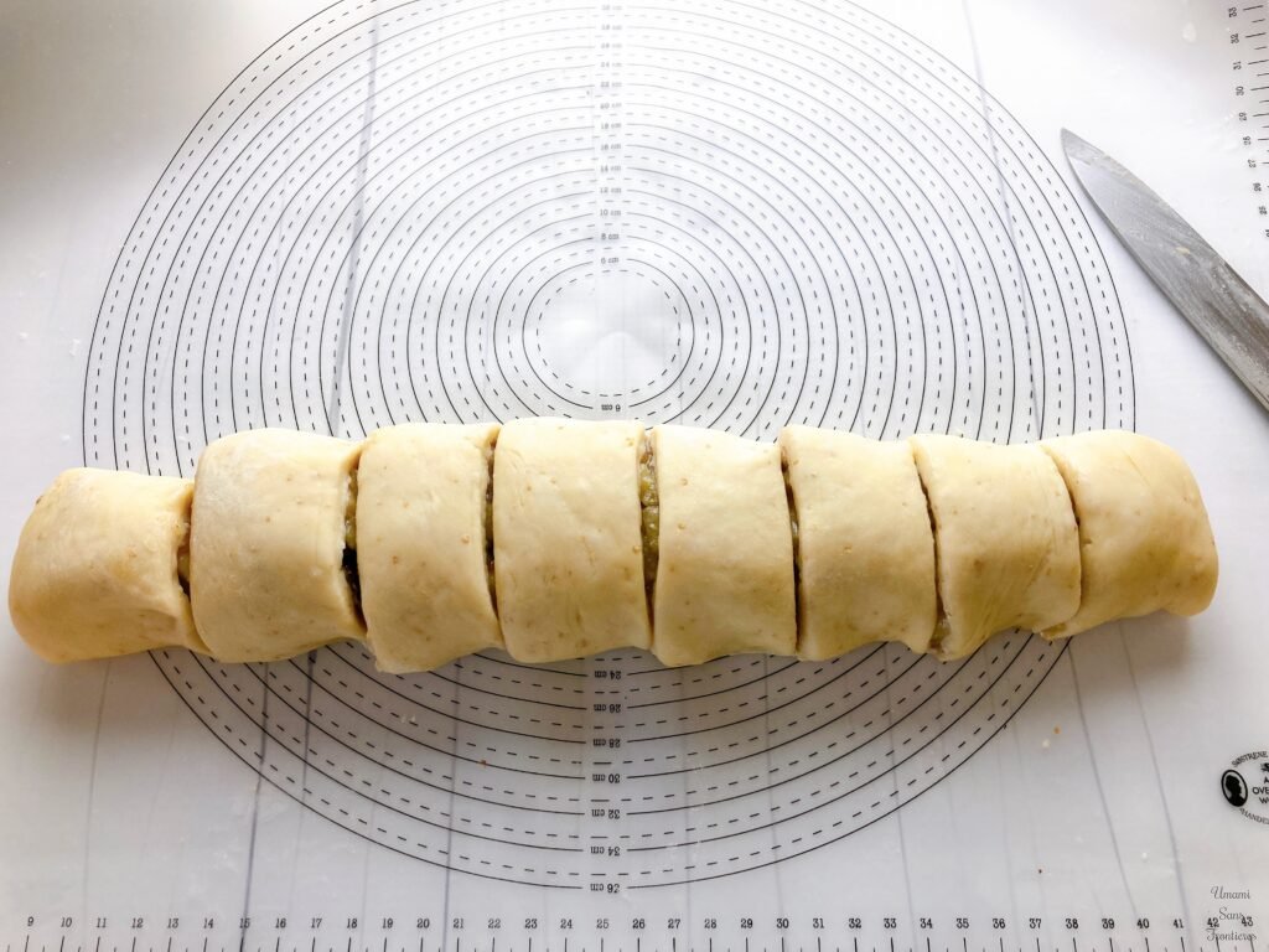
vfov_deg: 49.7
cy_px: 476
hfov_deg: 63.4
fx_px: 1026
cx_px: 634
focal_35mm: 28
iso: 25
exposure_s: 1/100
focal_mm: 3.99
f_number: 1.8
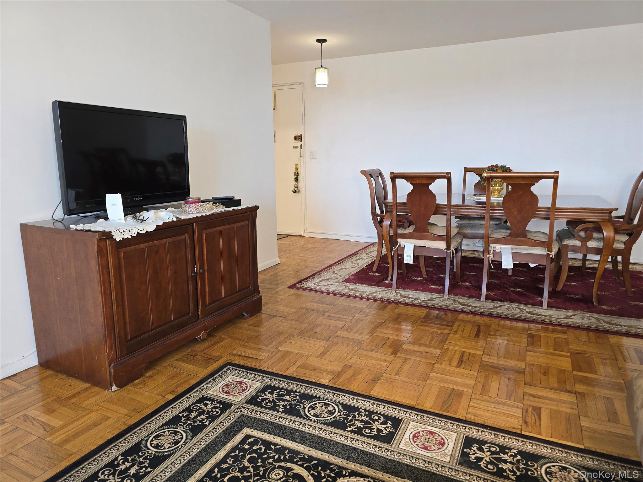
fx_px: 427
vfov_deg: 58.9
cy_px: 241
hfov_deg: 73.9
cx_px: 322
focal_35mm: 23
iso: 125
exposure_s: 1/24
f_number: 1.7
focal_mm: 6.3
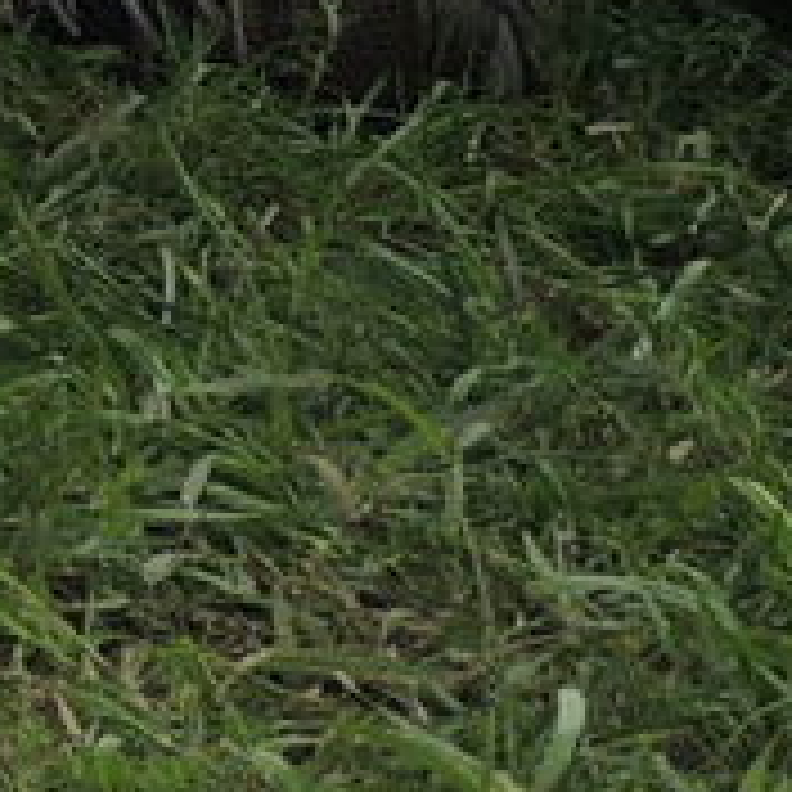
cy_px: -1440
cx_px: -58
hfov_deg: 1.7
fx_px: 26455
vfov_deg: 1.7
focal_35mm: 1022
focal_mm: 25.8
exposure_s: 1/160
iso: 100
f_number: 4.4
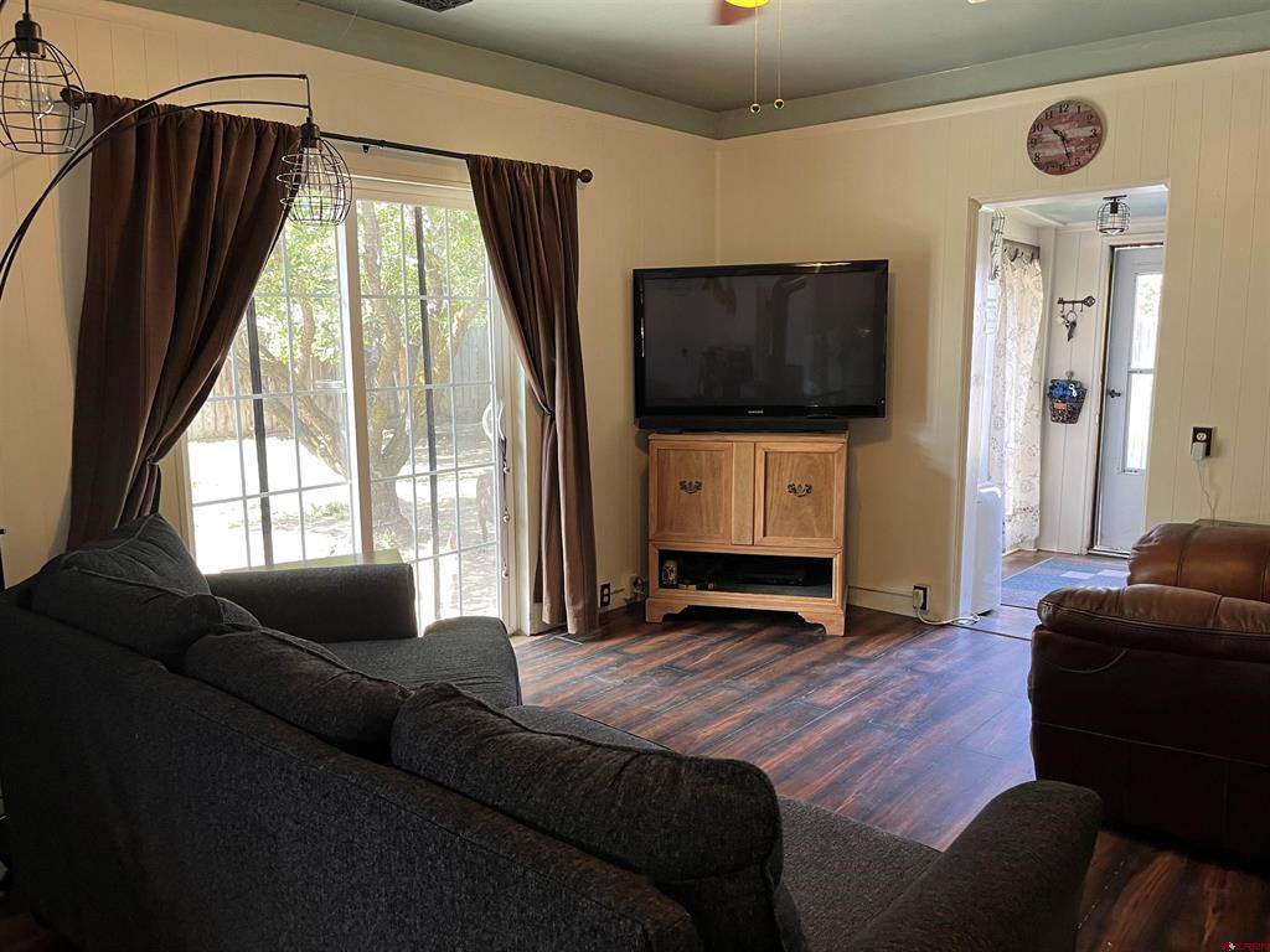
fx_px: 954
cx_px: 635
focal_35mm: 26
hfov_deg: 67.3
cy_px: 476
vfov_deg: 53.1
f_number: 1.6
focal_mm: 5.1
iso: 125
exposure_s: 1/60
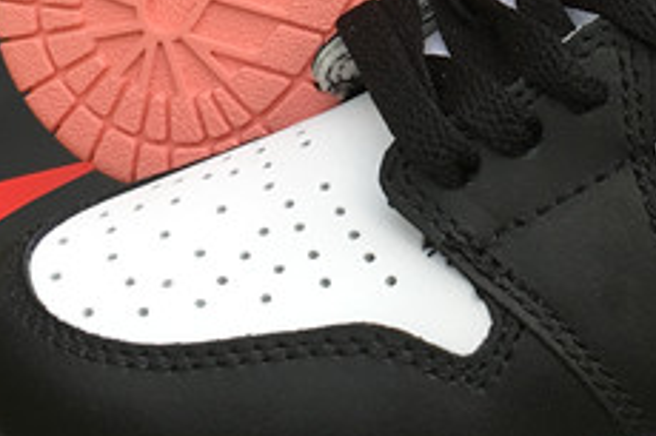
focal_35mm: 118
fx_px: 2149
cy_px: -201
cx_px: 610
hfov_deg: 17.1
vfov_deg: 11.2
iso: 25
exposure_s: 1/478
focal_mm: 4.15
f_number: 2.2
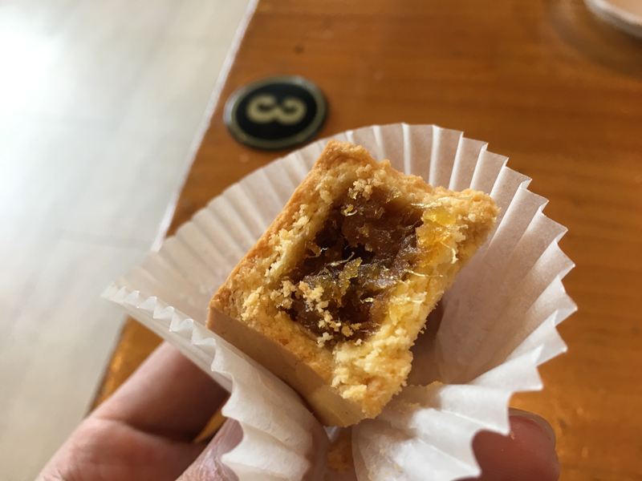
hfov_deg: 61.7
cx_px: 321
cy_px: 240
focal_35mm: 29
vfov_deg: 48.2
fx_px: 538
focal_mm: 4.15
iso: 25
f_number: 2.2
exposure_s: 1/15
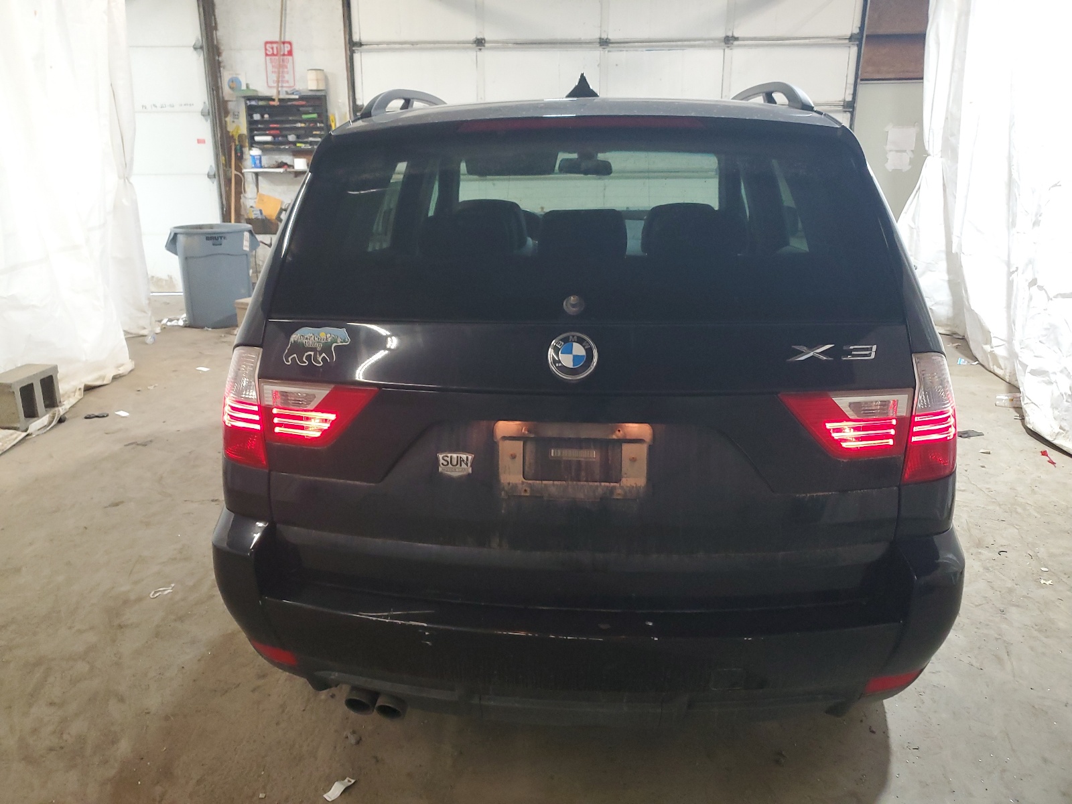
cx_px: 536
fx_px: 805
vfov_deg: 53.1
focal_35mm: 26
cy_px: 402
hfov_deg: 67.3
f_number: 1.5
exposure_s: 1/60.2
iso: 201
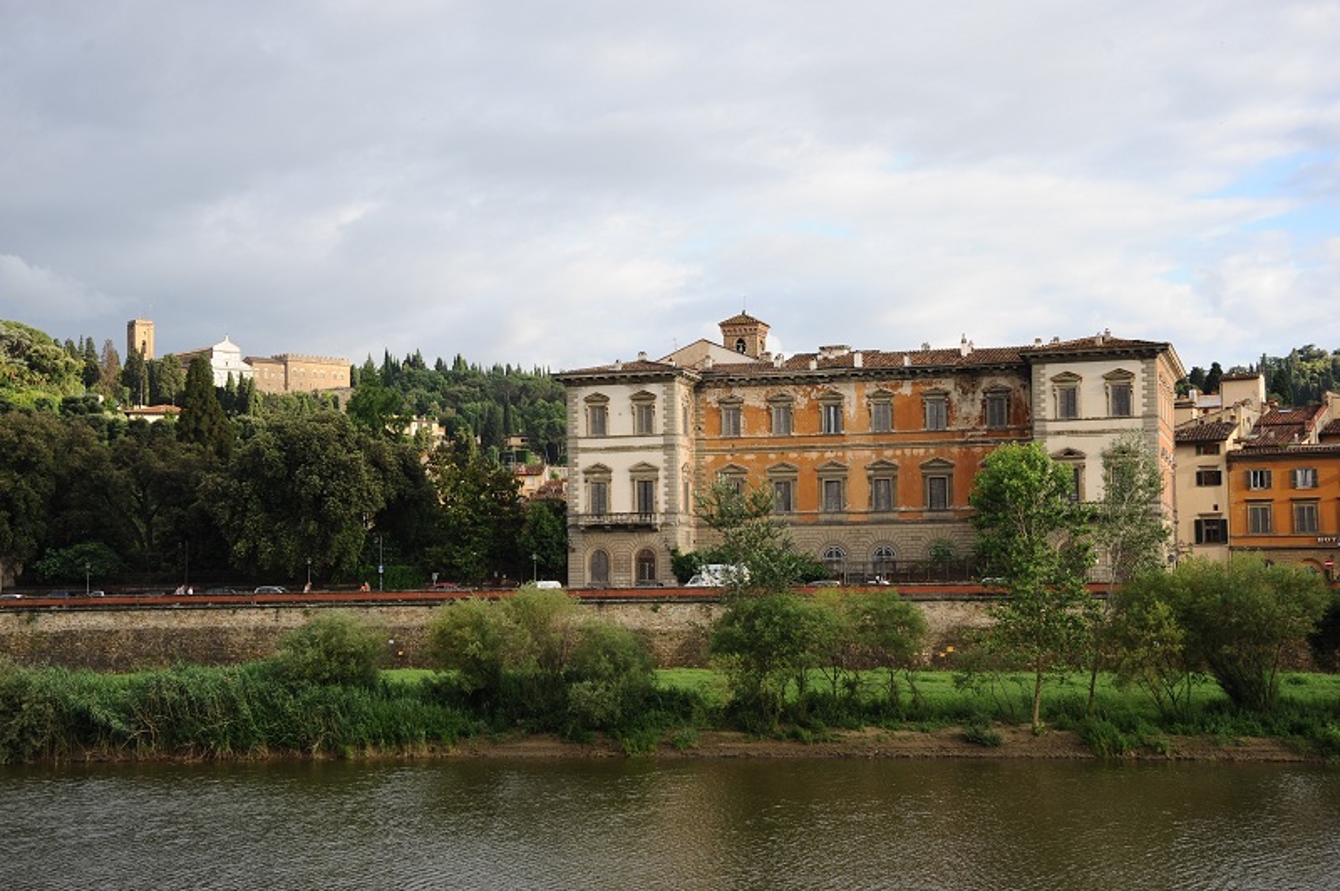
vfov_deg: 24.6
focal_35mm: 55
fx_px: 2045
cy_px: 446
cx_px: 670
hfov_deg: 36.3
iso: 200
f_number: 6.3
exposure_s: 1/160
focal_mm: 55
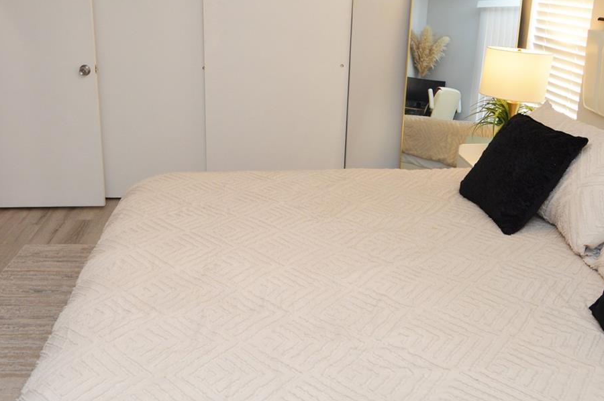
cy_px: 128
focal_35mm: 32
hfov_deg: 58.2
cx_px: 234
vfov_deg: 40.4
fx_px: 536
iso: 400
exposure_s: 1/60
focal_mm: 12
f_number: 4
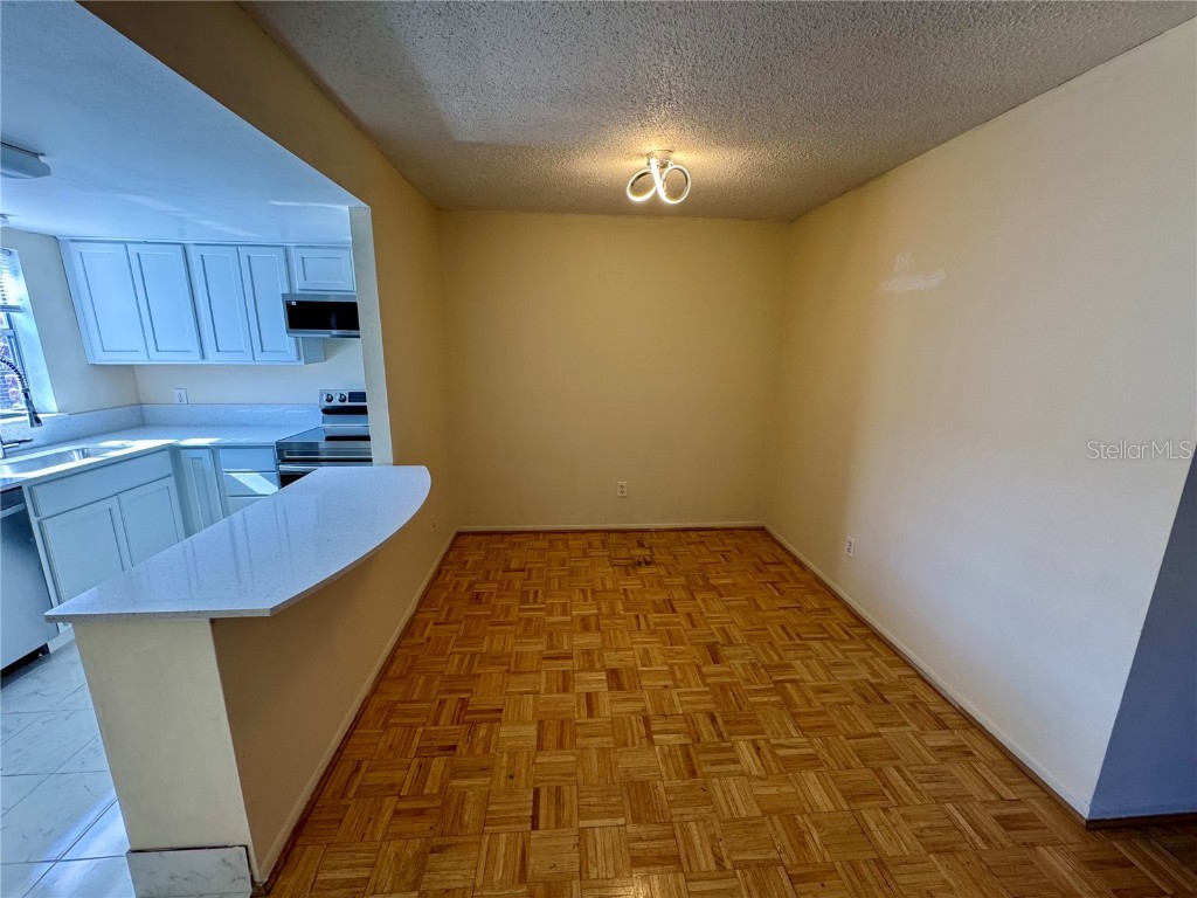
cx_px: 598
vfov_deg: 85.7
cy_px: 449
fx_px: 484
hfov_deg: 102.1
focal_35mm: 14
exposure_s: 1/120
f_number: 2.2
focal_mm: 2.22
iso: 160
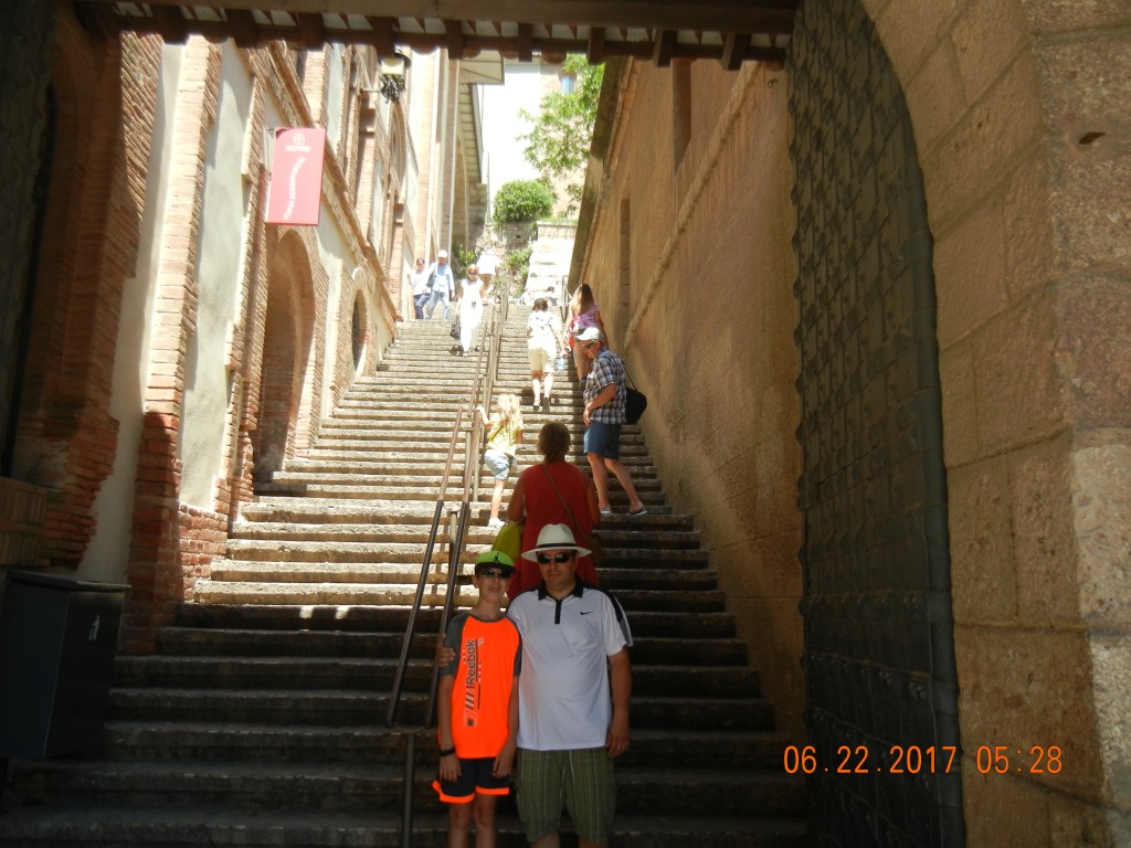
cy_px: 424
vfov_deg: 46.8
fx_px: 980
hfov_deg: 60.0
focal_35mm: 30
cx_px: 566
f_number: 3.5
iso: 160
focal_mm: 5.4
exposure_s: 1/381
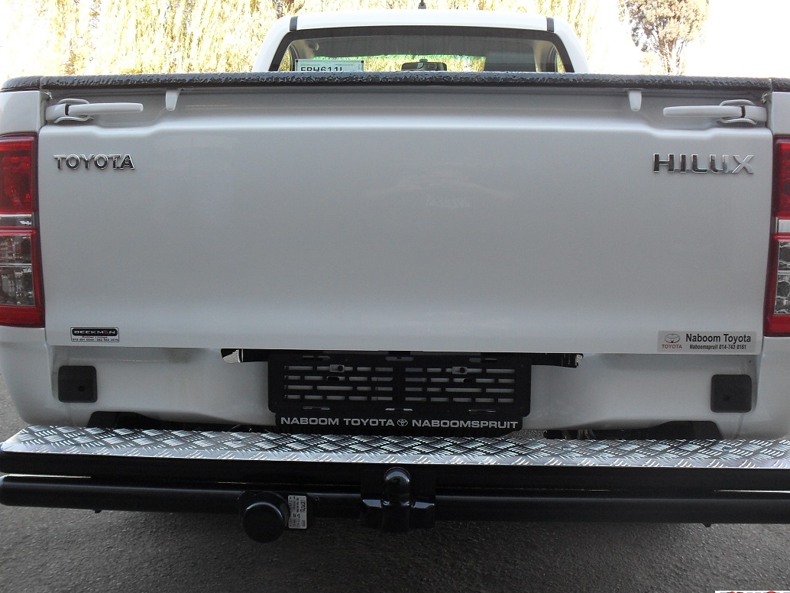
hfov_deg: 44.8
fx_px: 959
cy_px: 320
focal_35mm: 42
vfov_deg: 34.3
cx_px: 391
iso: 80
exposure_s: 1/90
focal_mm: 6.3
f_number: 2.8
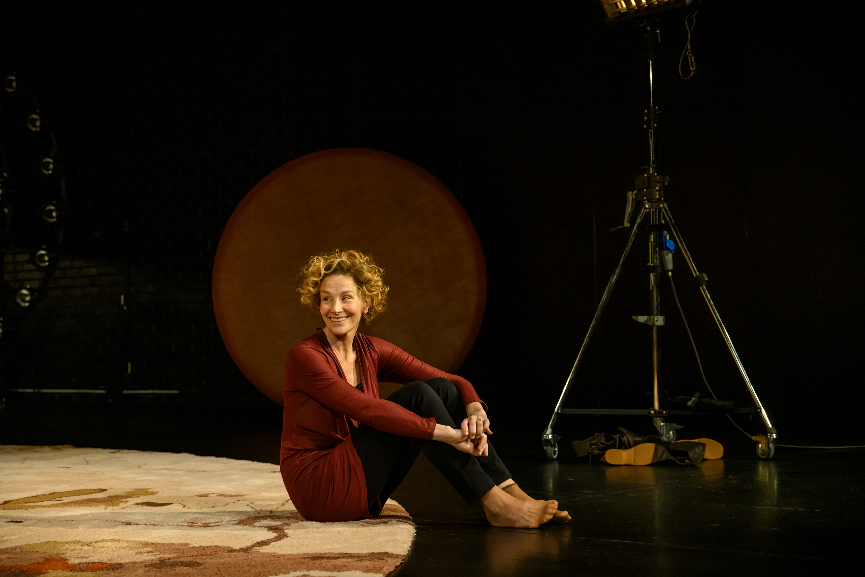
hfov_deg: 33.9
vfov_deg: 23.0
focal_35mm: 59
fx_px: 1417
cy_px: 288
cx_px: 432
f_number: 4
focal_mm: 59
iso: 3200
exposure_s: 1/320
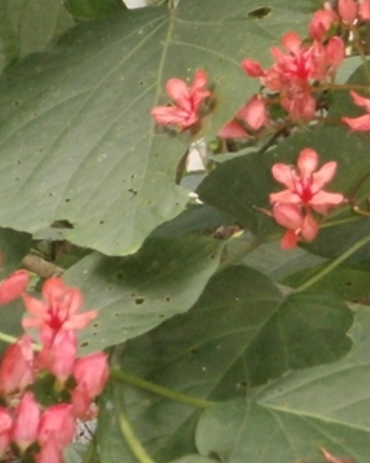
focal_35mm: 324
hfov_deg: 4.8
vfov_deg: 6.0
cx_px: 210
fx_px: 4435
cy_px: 222
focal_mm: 29.39
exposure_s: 1/50
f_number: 5.8
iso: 800
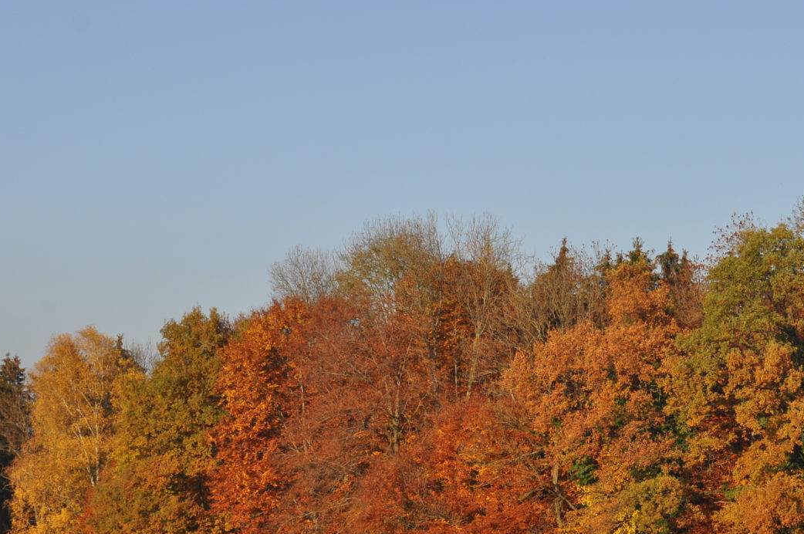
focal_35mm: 129
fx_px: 2872
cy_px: 377
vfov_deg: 10.6
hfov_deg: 15.9
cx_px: 578
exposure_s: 1/320
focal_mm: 55
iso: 200
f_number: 9
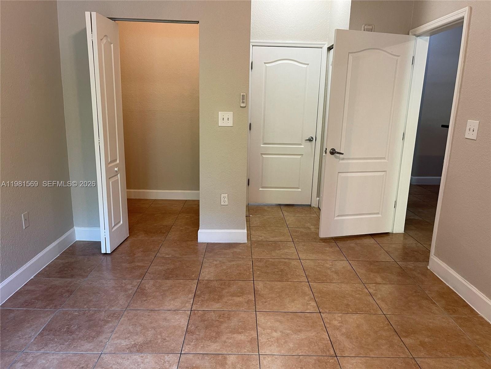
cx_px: 246
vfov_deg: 53.1
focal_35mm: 26
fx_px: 369
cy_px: 184
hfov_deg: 67.3
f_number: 1.6
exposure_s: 1/60
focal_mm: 5.1
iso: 100
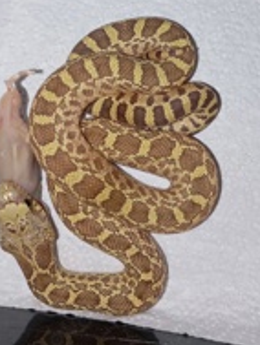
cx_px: 139
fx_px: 590
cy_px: 75
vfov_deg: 31.9
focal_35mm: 59
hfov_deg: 24.8
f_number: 1.8
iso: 185
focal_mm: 4.27
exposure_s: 1/100
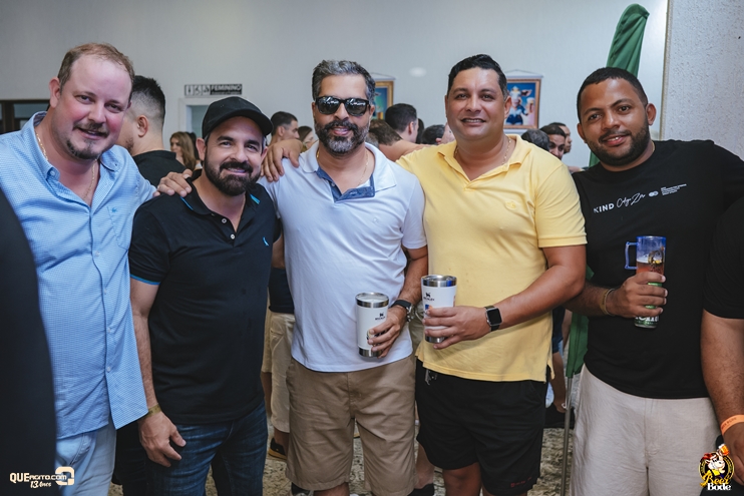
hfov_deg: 53.1
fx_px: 744
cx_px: 372
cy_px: 248
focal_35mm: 36
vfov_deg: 36.9
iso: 1250
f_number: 2.5
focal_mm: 24
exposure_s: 1/500
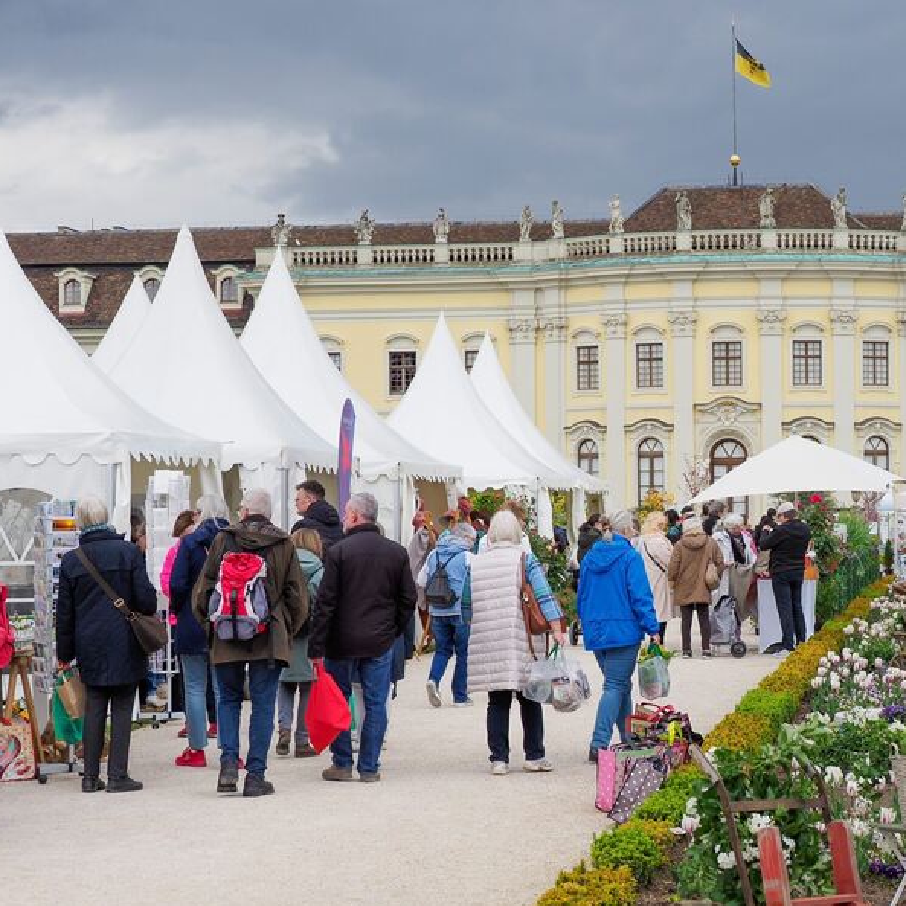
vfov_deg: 21.4
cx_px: 570
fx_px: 2399
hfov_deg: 21.3
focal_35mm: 81
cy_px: 456
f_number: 5.6
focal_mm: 34
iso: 200
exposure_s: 1/640
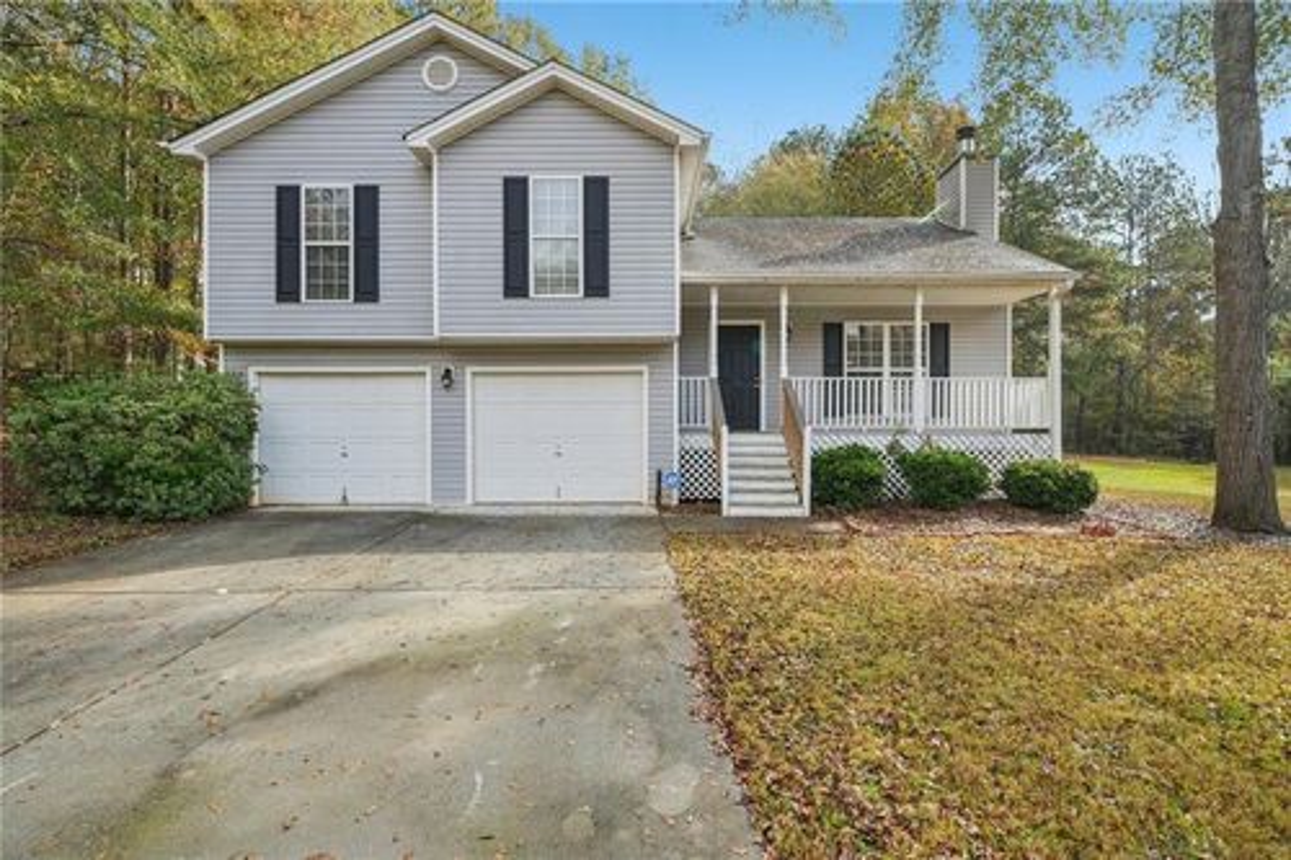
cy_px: 430
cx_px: 646
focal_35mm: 18
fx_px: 645
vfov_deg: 67.3
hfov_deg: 90.0
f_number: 8
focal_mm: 18
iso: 100
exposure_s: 1/50
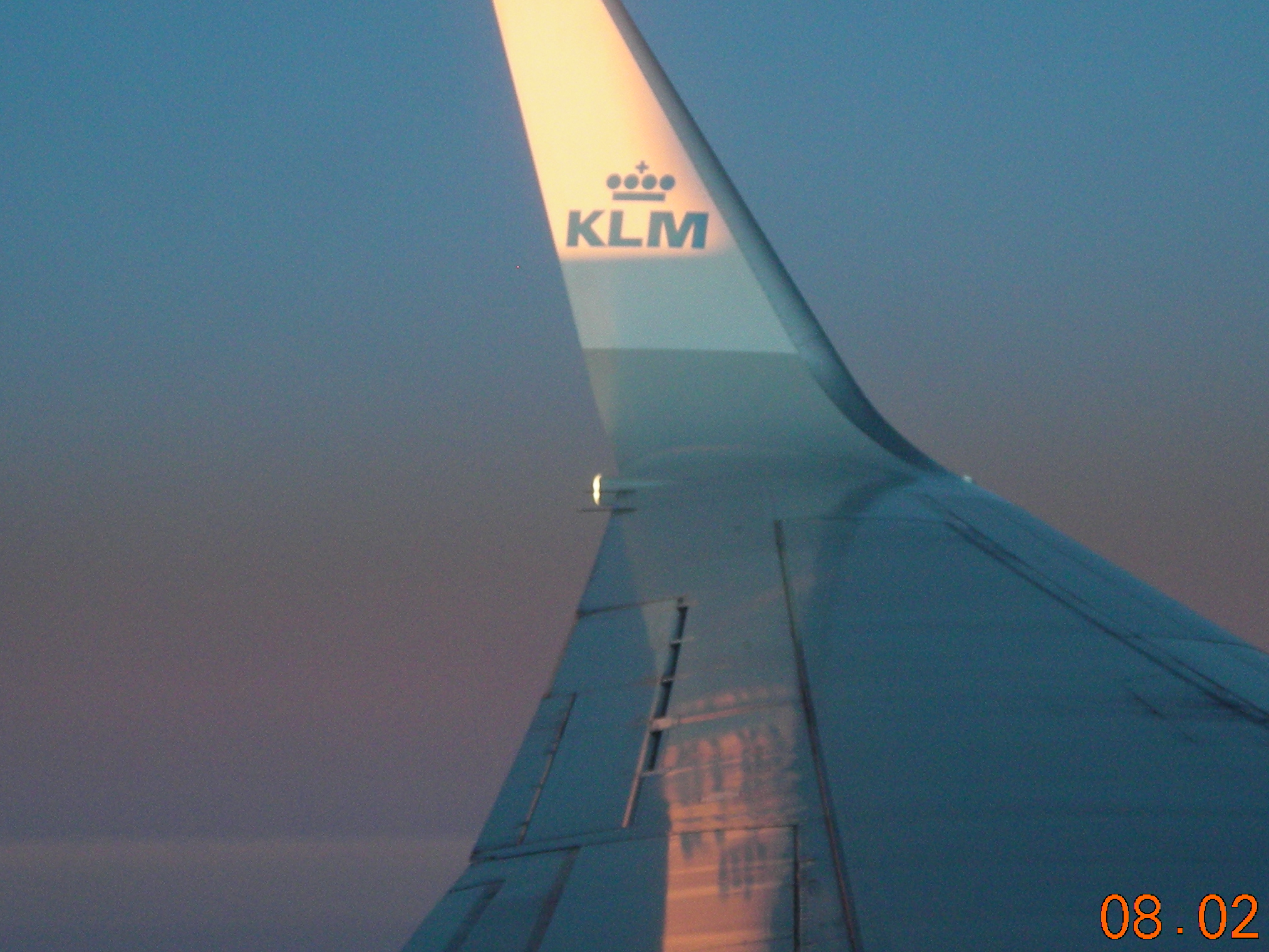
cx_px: 664
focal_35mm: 107
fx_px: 3923
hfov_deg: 18.4
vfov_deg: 13.8
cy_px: 393
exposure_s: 1/35.4
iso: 200
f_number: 4.2
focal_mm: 12.7
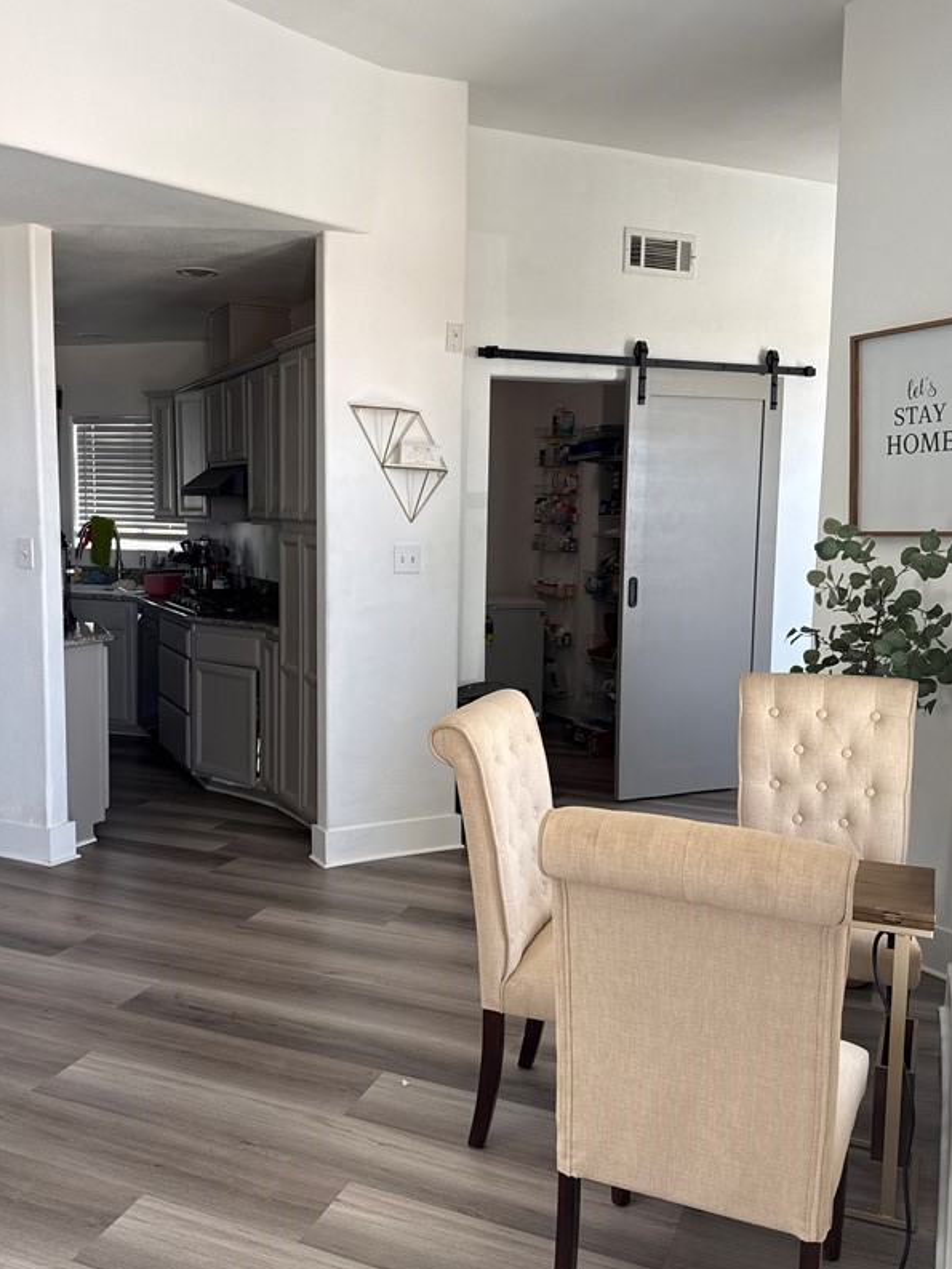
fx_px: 1136
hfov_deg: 45.2
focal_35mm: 31
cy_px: 640
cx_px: 381
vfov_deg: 58.3
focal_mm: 6.76
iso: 64
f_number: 1.78
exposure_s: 1/121
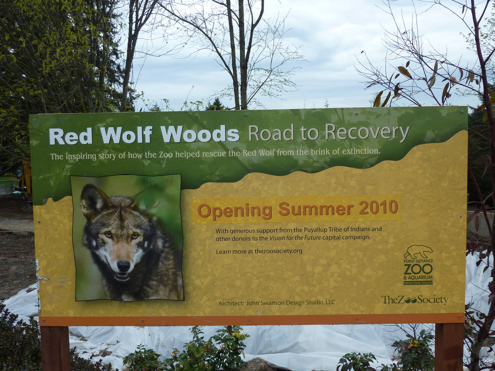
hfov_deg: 61.7
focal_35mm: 29
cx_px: 248
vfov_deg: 48.2
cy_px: 186
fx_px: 415
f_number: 3.4
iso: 80
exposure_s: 1/500
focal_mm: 4.7
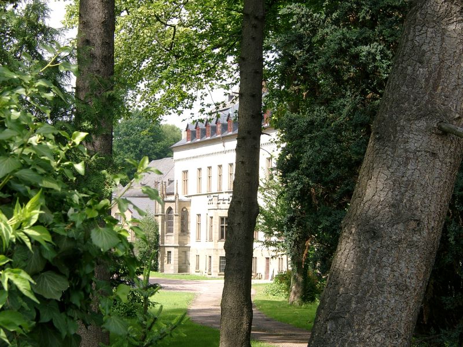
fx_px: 1338
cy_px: 174
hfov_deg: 19.6
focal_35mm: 100
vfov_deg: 14.8
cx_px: 232
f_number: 4
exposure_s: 1/193
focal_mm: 20.74
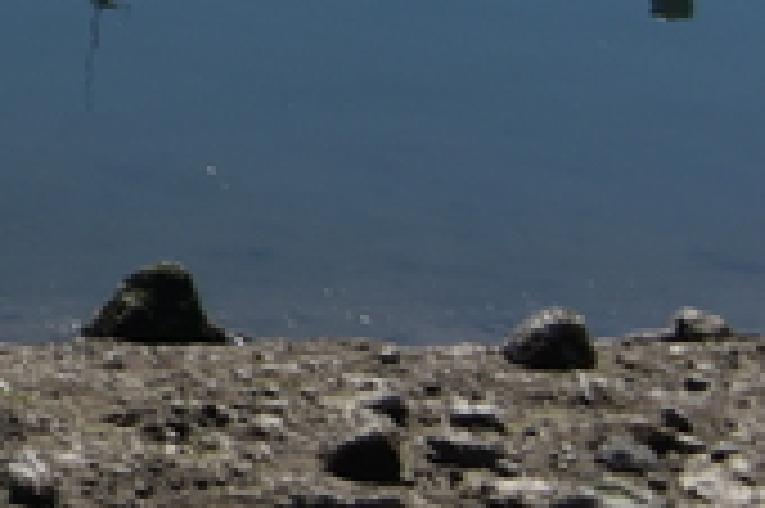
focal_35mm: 211
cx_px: -2074
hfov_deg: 7.5
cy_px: -1101
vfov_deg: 6.0
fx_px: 4479
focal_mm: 28
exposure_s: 1/320
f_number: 9
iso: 100
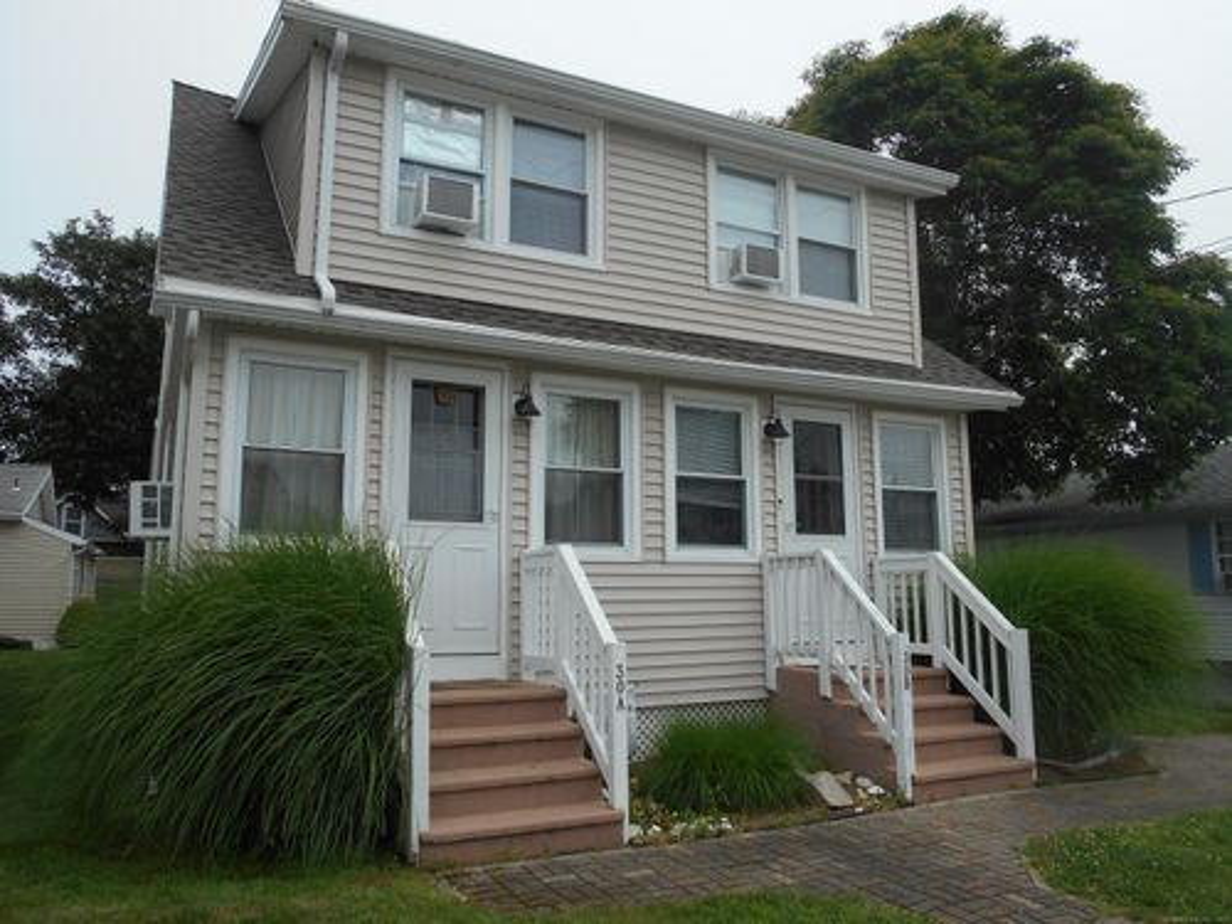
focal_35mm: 26
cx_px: 616
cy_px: 462
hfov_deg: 67.3
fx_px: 925
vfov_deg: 53.1
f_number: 3.2
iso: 80
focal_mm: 4.6
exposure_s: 1/1250
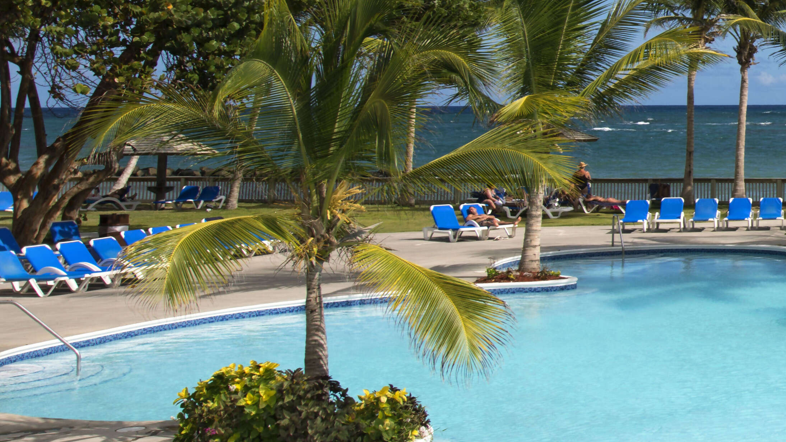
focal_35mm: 74
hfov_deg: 23.3
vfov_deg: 16.0
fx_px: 1542
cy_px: -13
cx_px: 1163
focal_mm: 21
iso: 100
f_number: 11
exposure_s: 1/320
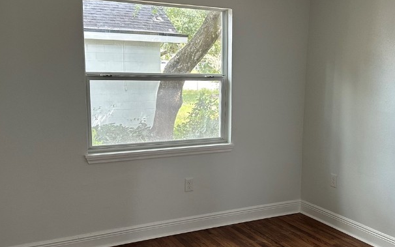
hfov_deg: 45.9
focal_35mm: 43
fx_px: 463
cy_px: 153
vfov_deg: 29.8
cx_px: 241
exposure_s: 1/120
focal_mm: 6.86
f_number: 1.78
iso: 200
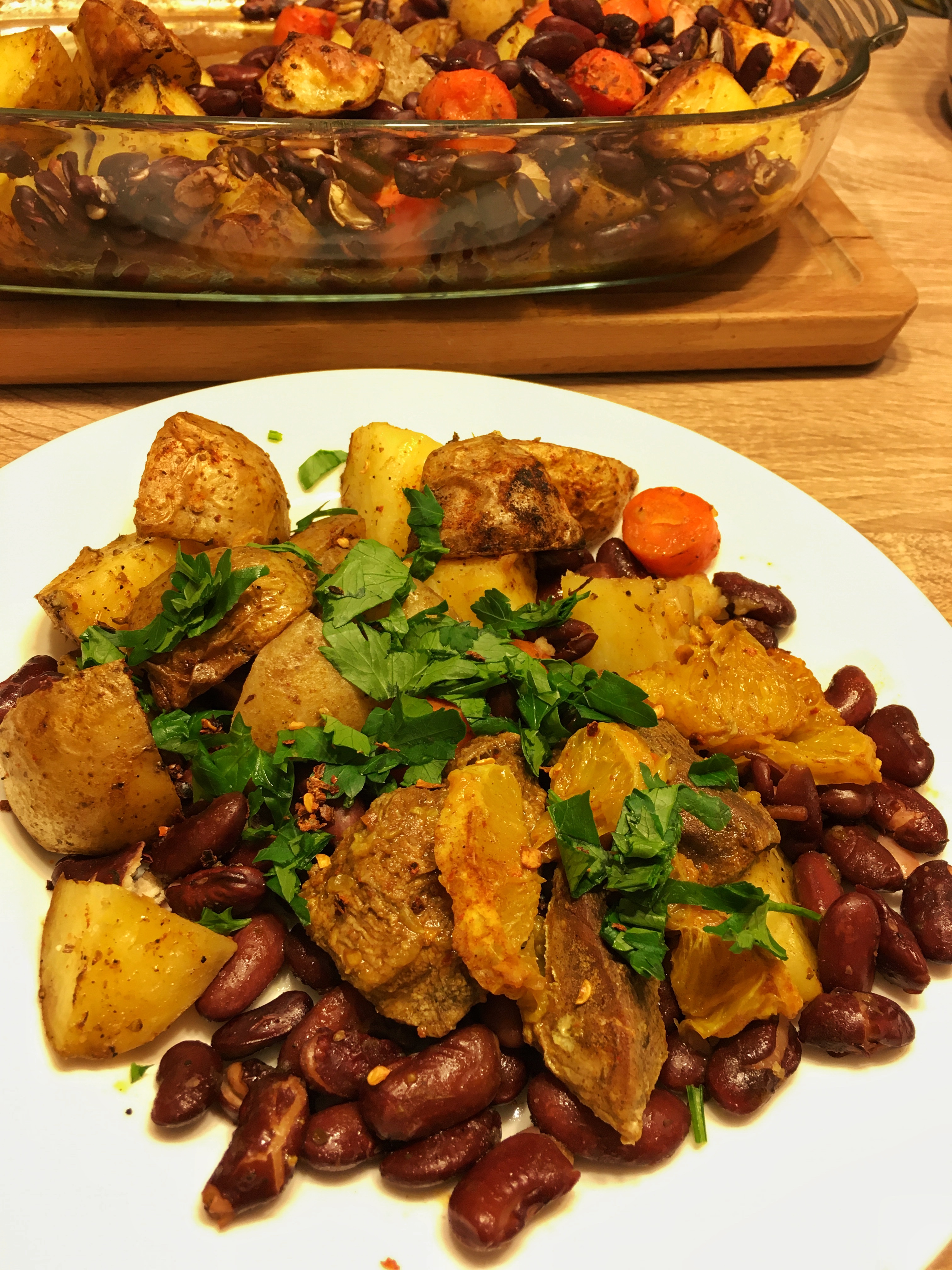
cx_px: 476
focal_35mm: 29
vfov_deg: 61.7
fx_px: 1063
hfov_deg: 48.2
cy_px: 635
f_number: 2.2
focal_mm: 4.15
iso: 100
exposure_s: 1/33
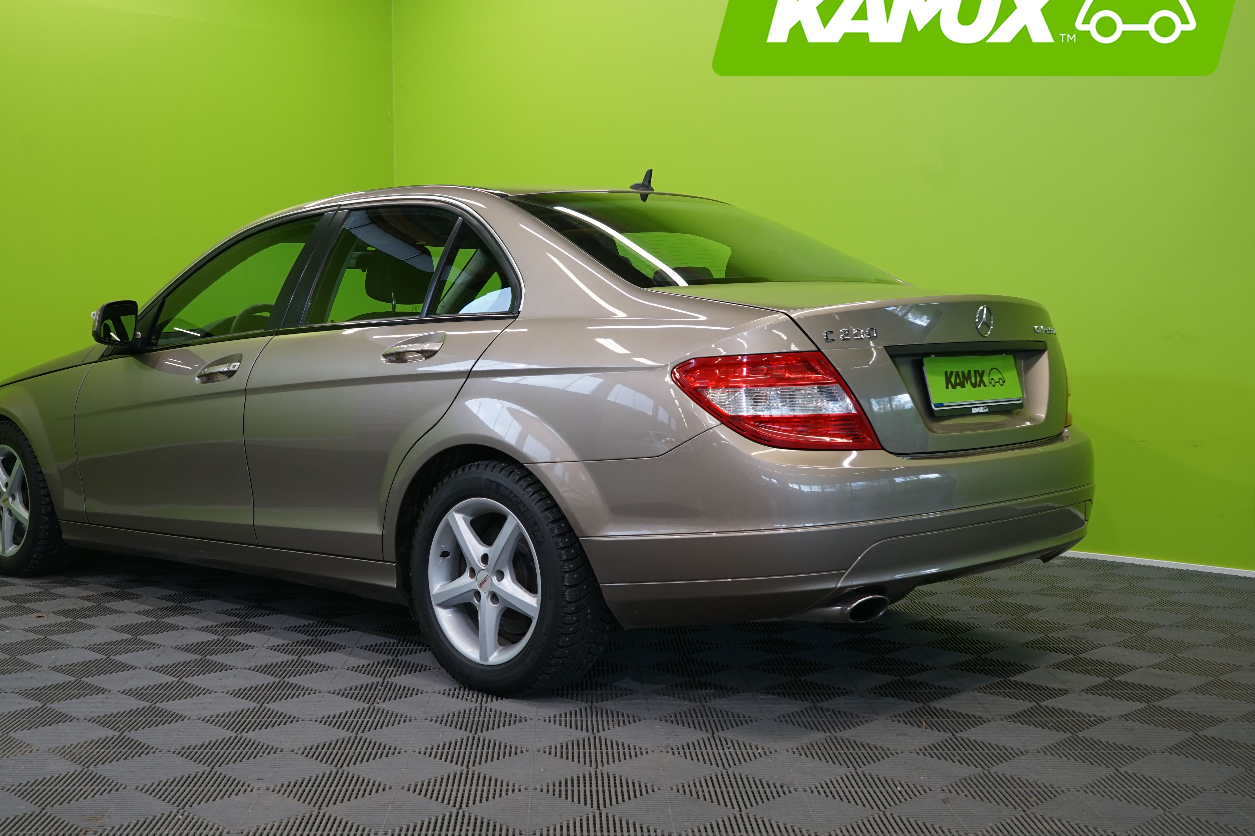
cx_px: 519
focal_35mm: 44
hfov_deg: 44.3
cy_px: 406
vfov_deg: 30.5
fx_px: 1534
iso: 500
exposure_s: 1/40
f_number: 6.3
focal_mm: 36
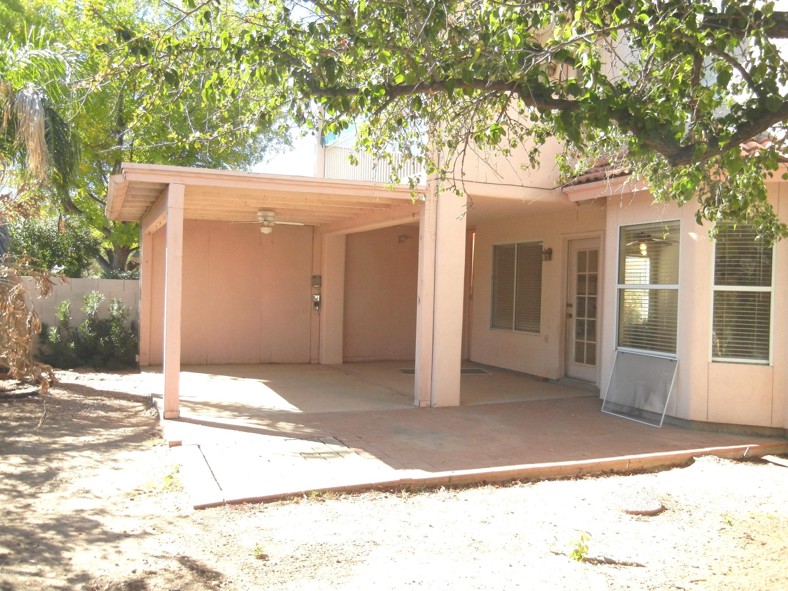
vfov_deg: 46.8
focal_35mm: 30
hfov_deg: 60.0
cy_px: 296
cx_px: 394
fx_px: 683
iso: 400
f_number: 7
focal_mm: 5.4
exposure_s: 1/317
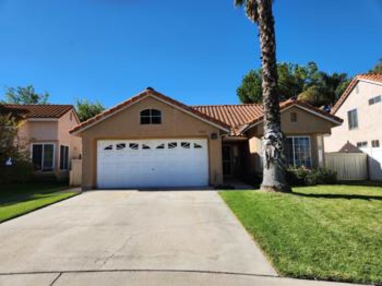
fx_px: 254
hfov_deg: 74.0
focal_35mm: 23
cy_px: 143
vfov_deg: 58.8
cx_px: 191
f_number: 1.8
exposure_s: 1/1232
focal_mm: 5.4
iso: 20
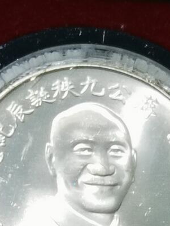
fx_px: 1793
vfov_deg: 7.0
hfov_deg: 5.4
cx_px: 124
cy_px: 408
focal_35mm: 274
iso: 100
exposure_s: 1/100
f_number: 1.9
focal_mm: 6.67
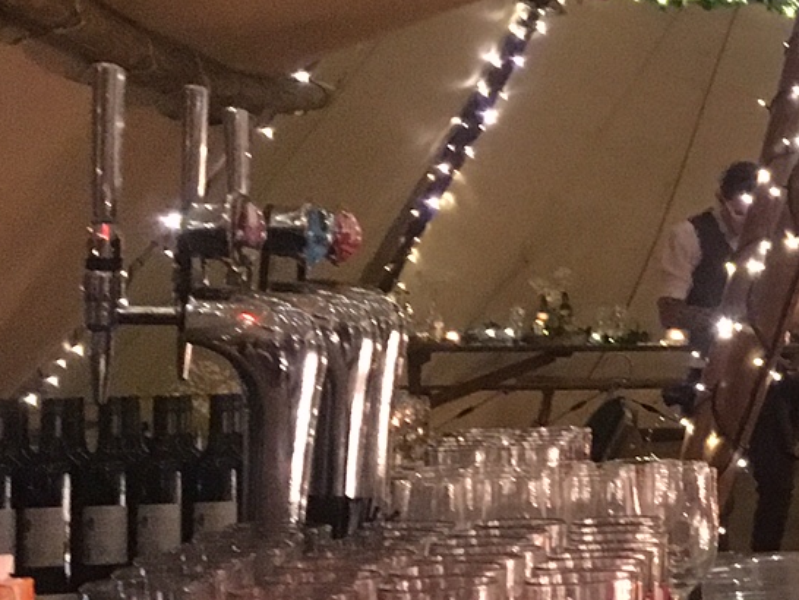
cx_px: 1421
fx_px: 2471
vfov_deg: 13.8
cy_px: 275
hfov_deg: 15.8
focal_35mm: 107
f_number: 2.2
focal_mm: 4.15
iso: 320
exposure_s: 1/17
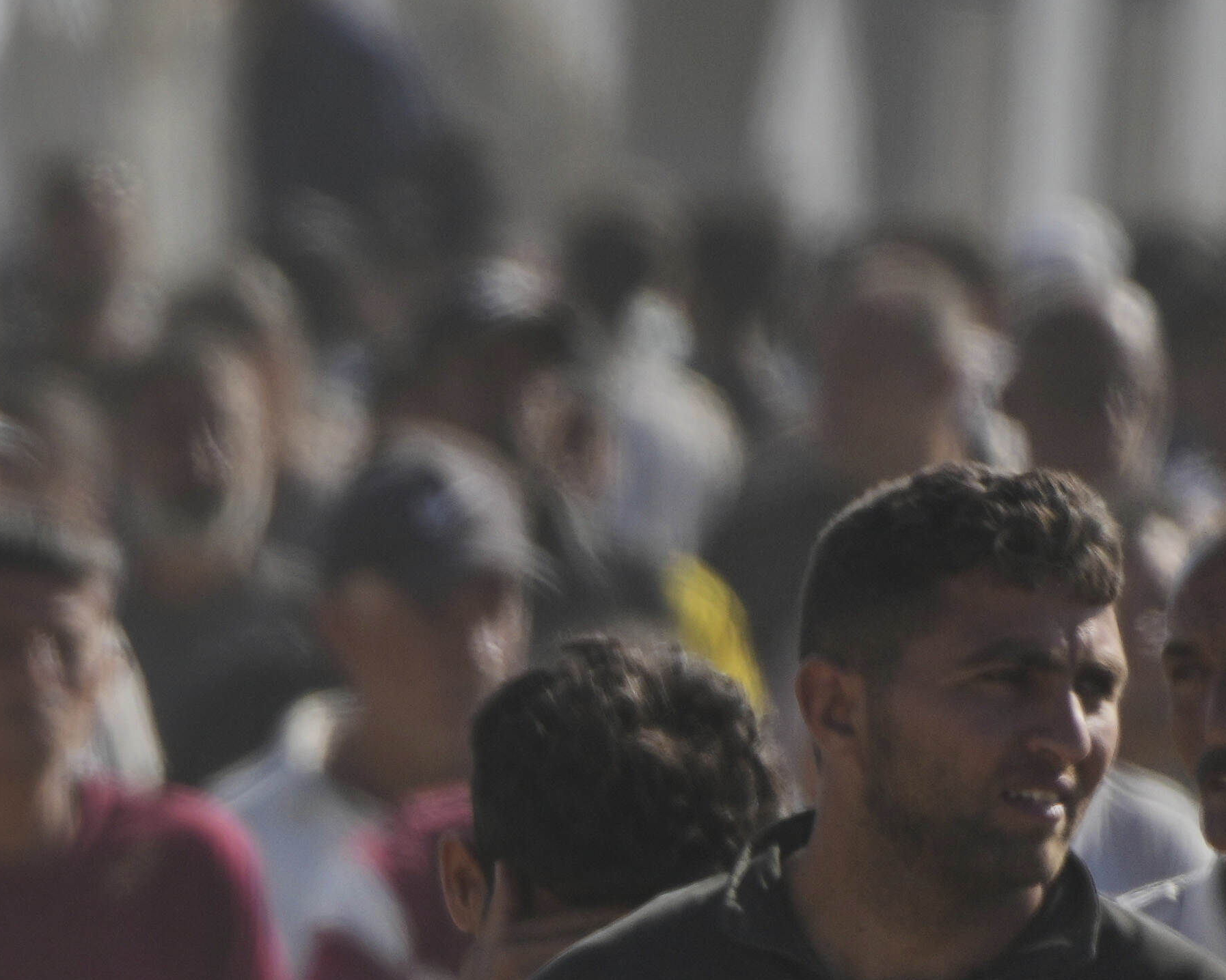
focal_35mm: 1808
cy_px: 1080
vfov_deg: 0.9
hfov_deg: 1.1
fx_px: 65599
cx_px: -1298
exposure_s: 1/800
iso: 100
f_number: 5.6
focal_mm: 400
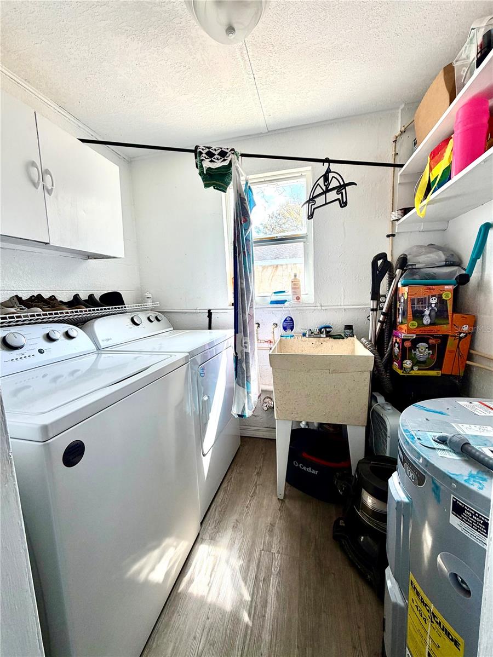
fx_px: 266
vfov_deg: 102.1
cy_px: 328
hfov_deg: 85.7
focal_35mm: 14
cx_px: 246
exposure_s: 1/121
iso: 100
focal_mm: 2.22
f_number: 2.2
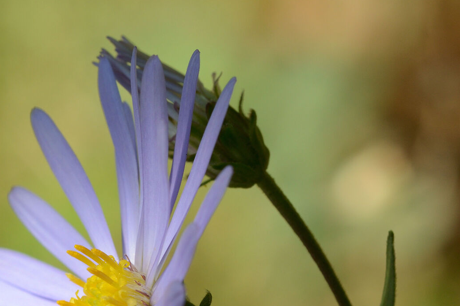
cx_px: 238
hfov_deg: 5.7
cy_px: 315
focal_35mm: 363
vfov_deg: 3.8
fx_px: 4636
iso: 200
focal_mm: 105
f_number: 14
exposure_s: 1/125
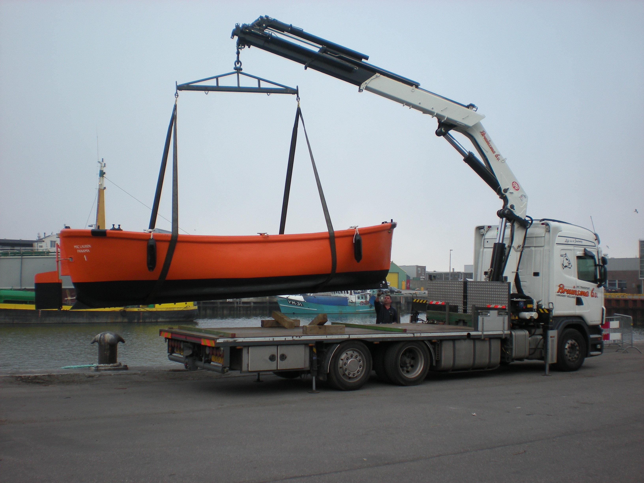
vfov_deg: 37.7
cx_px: 322
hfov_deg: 49.0
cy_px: 242
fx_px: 707
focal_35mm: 38
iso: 64
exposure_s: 1/177
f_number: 4.6
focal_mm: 6.3
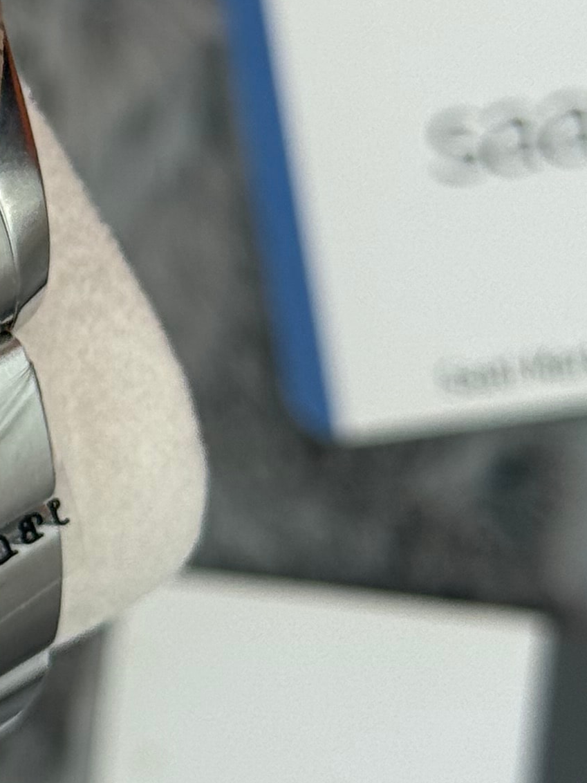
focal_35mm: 171
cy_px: 135
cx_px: -402
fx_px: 3866
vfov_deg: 11.5
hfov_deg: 8.4
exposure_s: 1/975
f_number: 1.78
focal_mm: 6.76
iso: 64
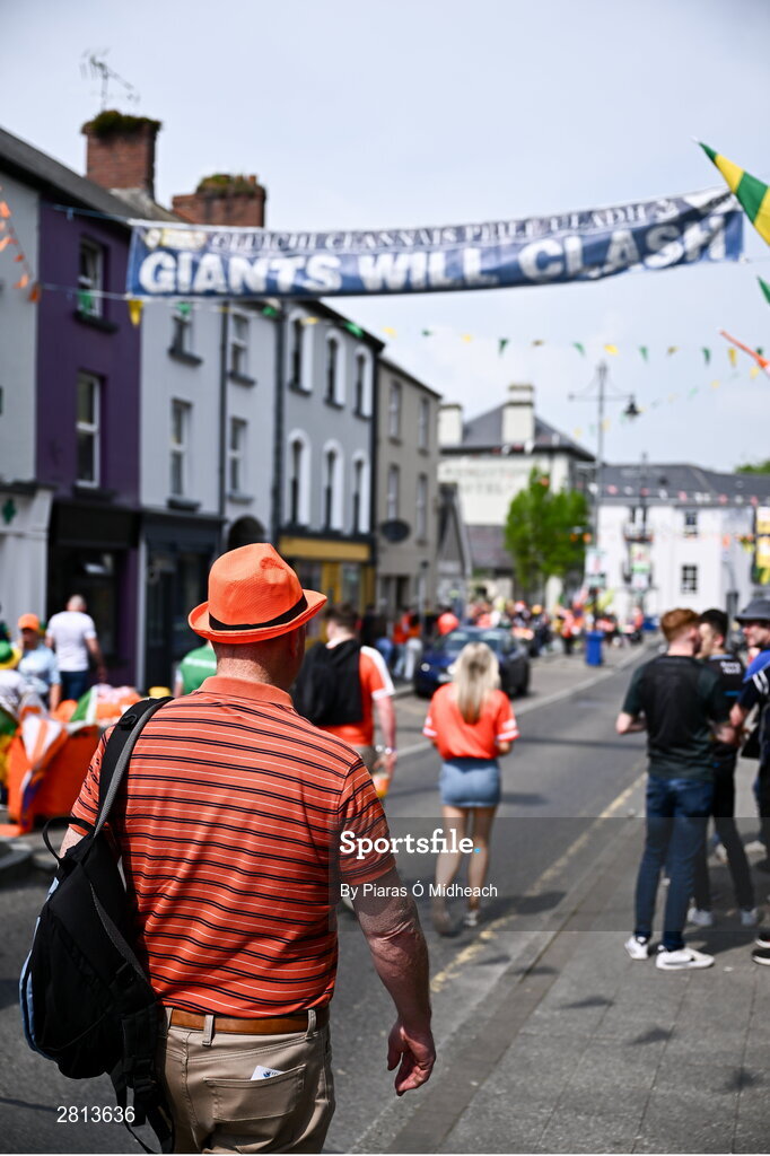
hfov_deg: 31.9
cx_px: 385
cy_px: 578
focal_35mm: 42
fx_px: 1348
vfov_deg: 46.4
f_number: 2.8
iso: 64
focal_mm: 42
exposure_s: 1/2500
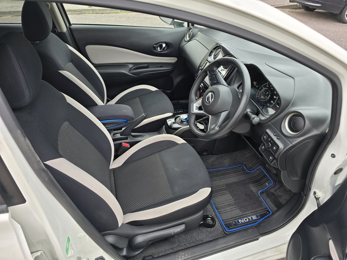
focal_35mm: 23
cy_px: 130
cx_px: 174
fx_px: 231
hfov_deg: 73.9
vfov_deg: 58.9
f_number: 1.7
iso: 32
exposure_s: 1/180
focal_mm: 6.3
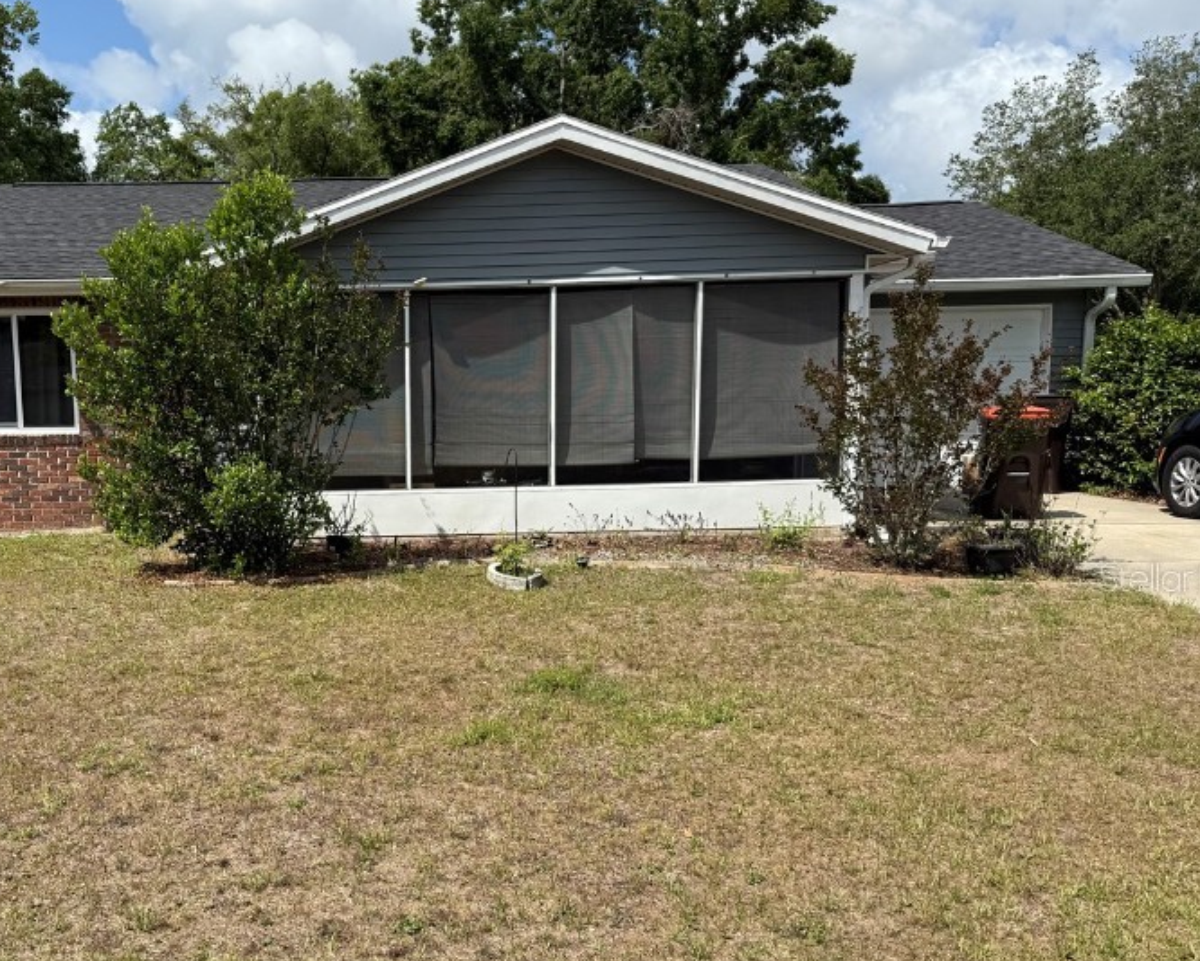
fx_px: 1279
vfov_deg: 41.0
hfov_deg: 48.9
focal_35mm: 36
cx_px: 346
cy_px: 577
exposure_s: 1/4673
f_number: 1.78
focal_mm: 6.76
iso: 80
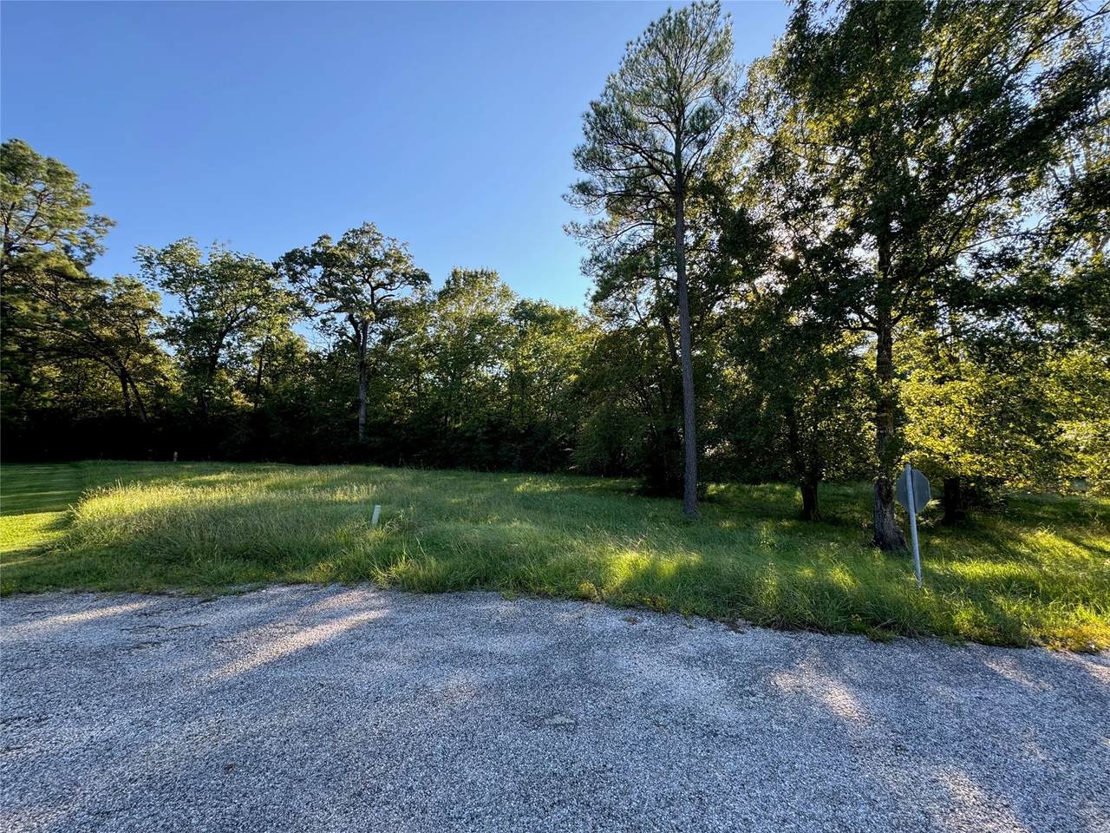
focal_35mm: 14
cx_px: 555
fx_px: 449
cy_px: 416
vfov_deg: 85.7
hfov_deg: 102.1
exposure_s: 1/203
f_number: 2.2
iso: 40
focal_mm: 2.22
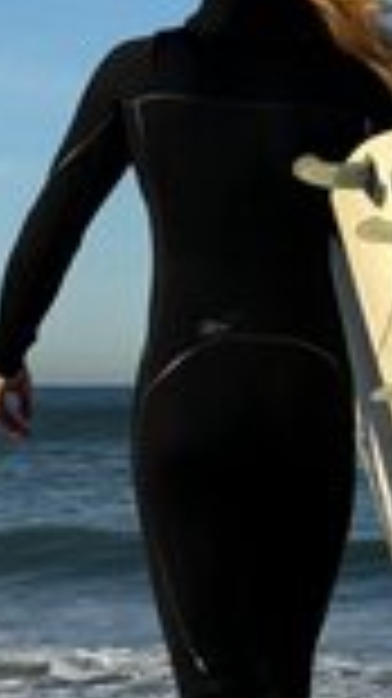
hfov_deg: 6.6
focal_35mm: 180
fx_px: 3332
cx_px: 581
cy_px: 155
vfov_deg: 11.9
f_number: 1.78
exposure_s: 1/7092
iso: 64
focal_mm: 6.86
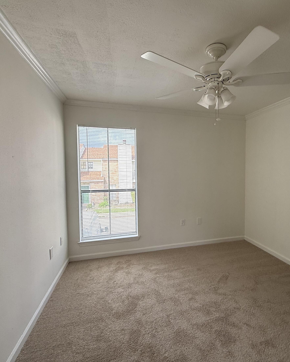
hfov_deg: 69.6
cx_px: 184
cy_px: 178
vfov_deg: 83.3
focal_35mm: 19
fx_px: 204
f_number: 2.2
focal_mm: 2.22
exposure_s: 1/220
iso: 64
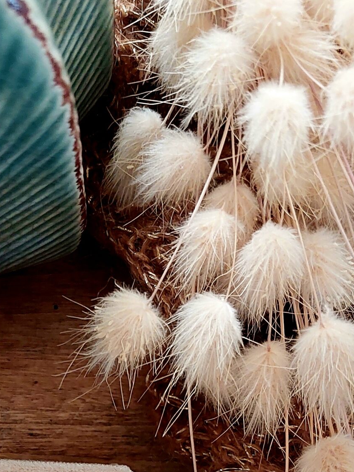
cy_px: 454
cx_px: 48
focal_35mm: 68
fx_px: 927
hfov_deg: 21.2
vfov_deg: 27.2
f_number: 1.8
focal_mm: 4.6
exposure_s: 1/60.2
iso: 320
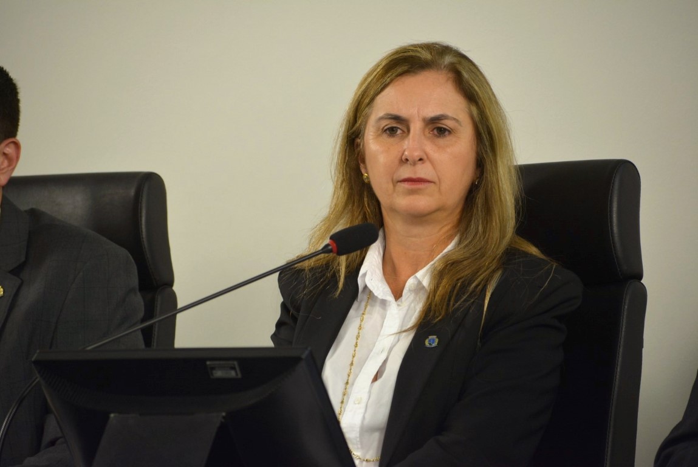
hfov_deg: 7.4
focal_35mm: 278
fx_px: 5384
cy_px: 234
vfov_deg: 5.0
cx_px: 349
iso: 1000
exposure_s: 1/125
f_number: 5.3
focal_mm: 185
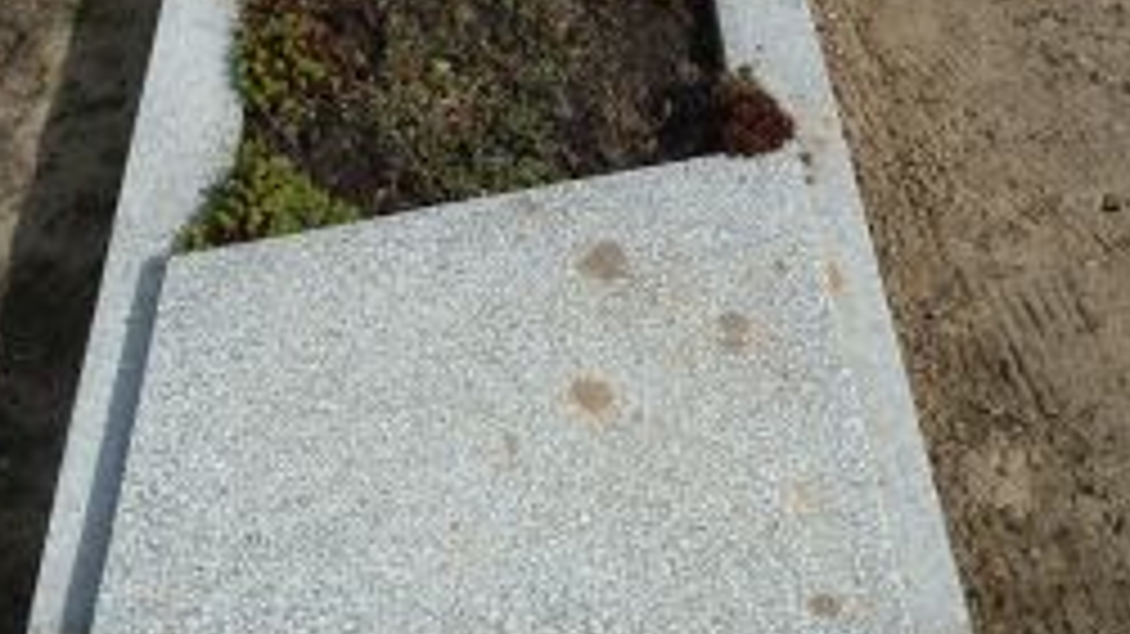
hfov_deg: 39.7
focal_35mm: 52
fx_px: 1558
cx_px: 464
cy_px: 9
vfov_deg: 22.2
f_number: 5.6
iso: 80
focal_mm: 4.1
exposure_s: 1/500
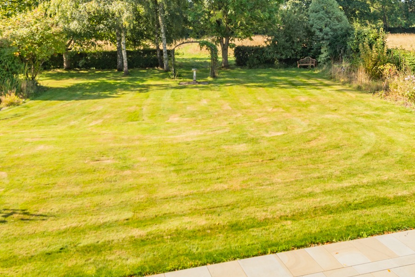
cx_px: 203
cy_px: 20
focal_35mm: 37
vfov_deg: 33.7
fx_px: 427
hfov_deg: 51.9
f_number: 7.1
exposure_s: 1/320
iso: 200
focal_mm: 16
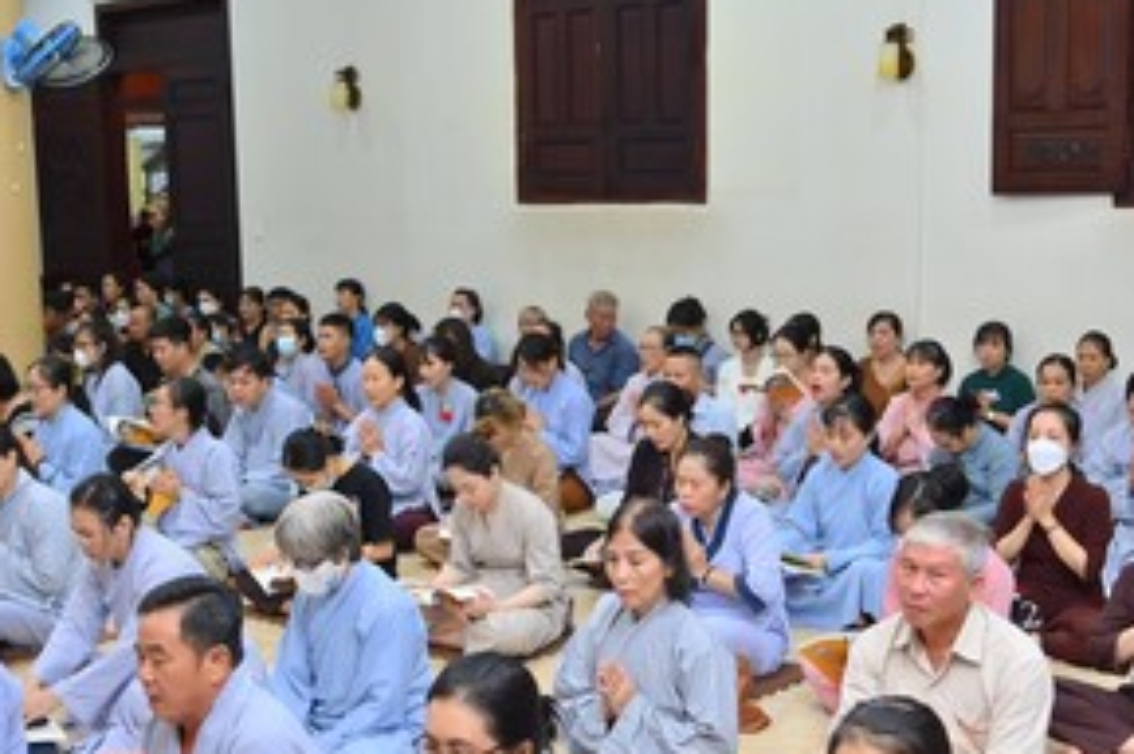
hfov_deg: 36.9
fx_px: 1699
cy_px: 485
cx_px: 608
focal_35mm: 54
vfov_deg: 24.9
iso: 1000
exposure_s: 1/60
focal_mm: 24
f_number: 4
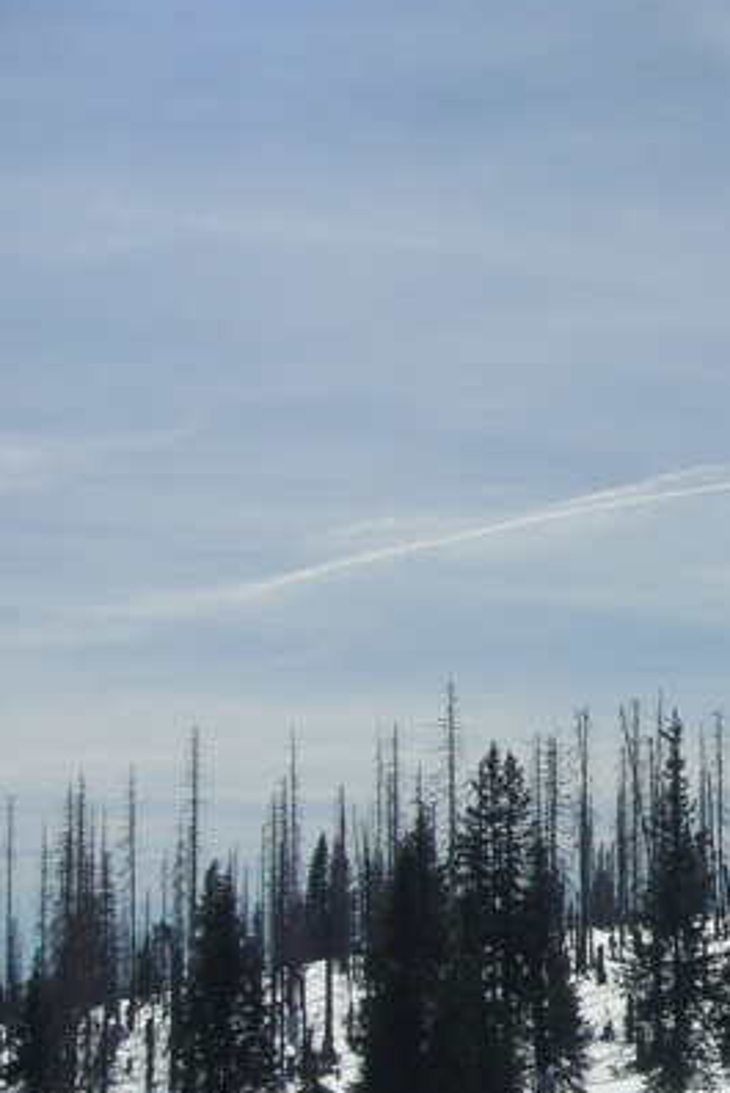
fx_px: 3100
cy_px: 672
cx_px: 1011
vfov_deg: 20.0
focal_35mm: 102
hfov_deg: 12.9
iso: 64
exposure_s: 1/1812
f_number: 4.8
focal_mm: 7.8
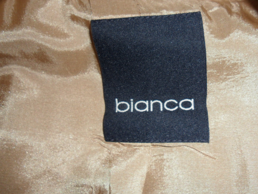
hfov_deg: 55.3
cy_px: 84
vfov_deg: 42.8
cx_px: 138
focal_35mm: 33
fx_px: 246
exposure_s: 1/45
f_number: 8.9
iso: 100
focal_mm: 4.9
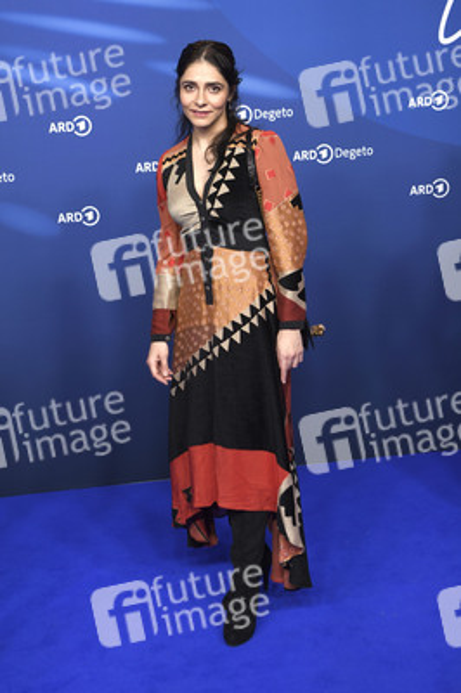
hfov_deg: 23.3
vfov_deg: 34.5
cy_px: 346
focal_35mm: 58
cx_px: 230
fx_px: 1116
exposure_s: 1/320
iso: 800
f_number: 4
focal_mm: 58
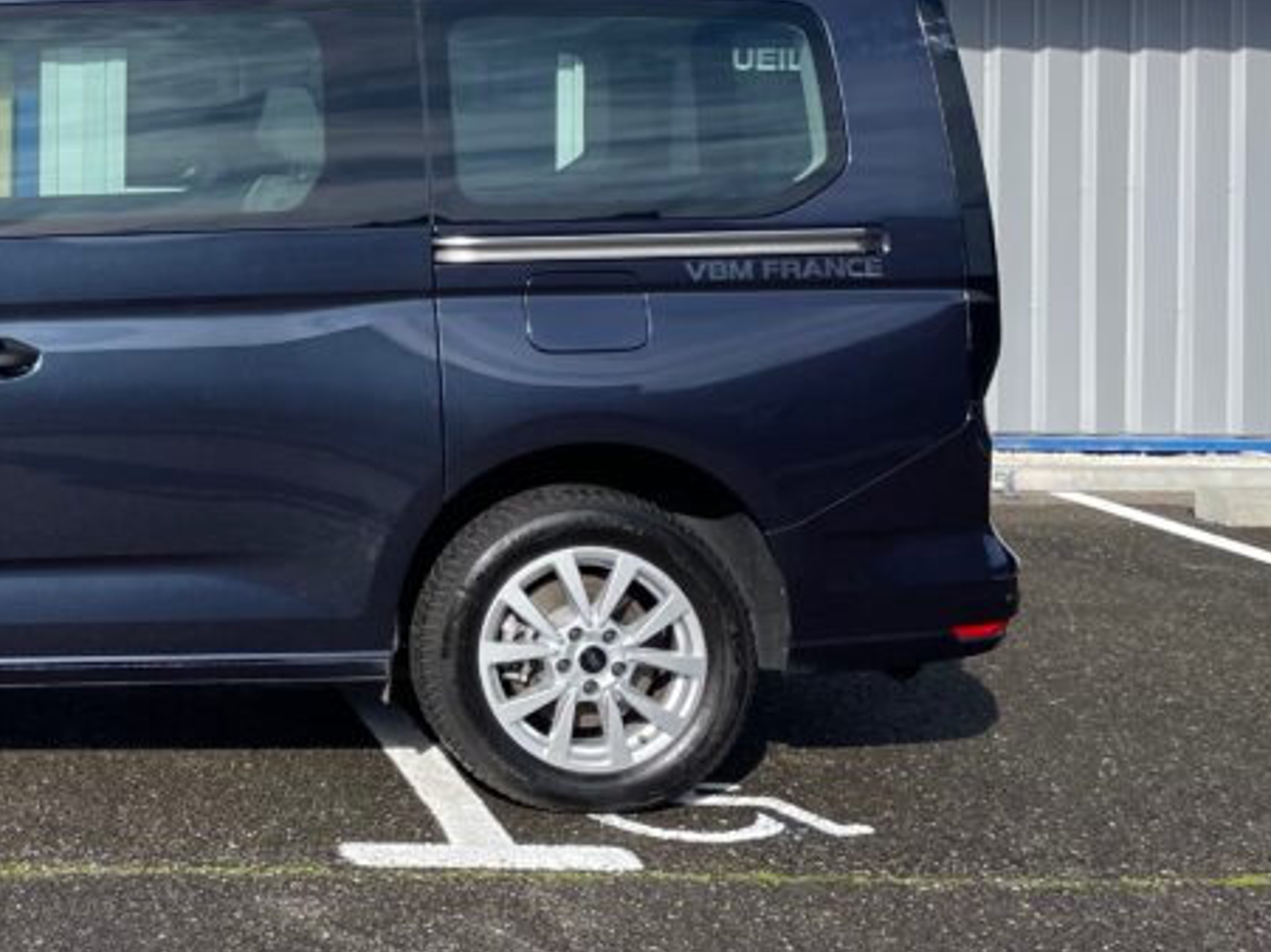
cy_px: 197
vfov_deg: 24.4
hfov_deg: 29.7
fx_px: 2166
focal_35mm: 59
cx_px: -99
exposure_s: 1/3300
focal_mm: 4.2
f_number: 1.6
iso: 32
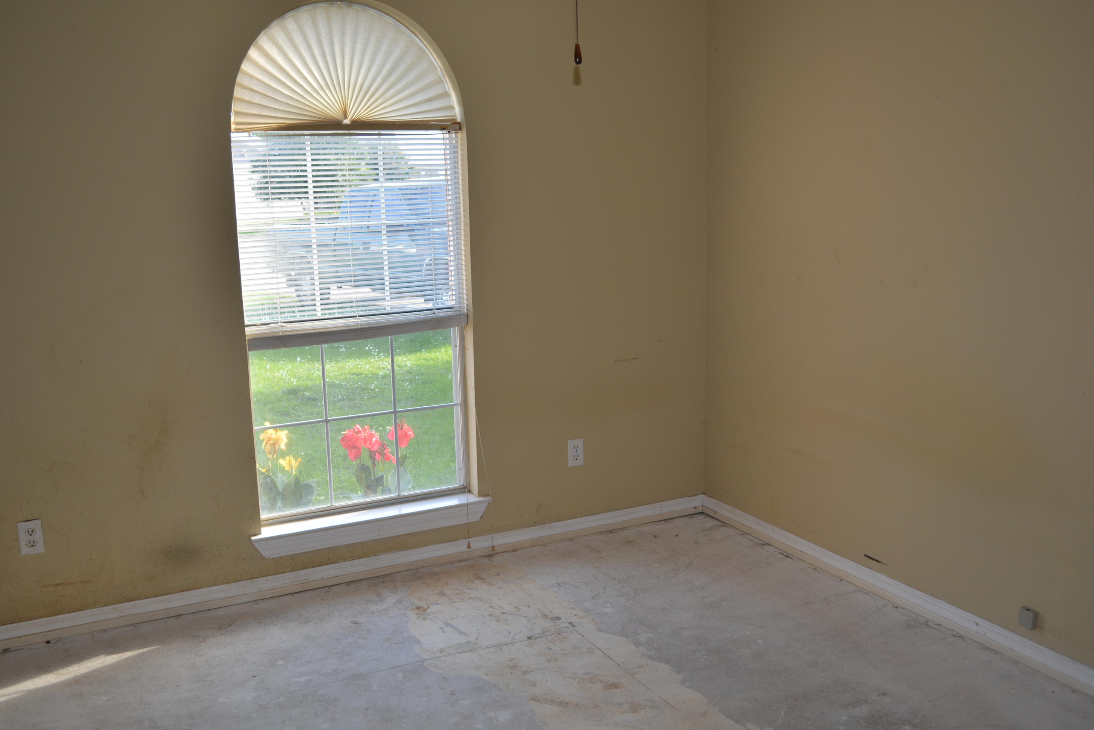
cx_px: 537
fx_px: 1033
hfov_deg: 55.8
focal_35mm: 34
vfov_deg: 38.9
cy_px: 375
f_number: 3.8
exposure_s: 1/80
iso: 100
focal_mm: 22
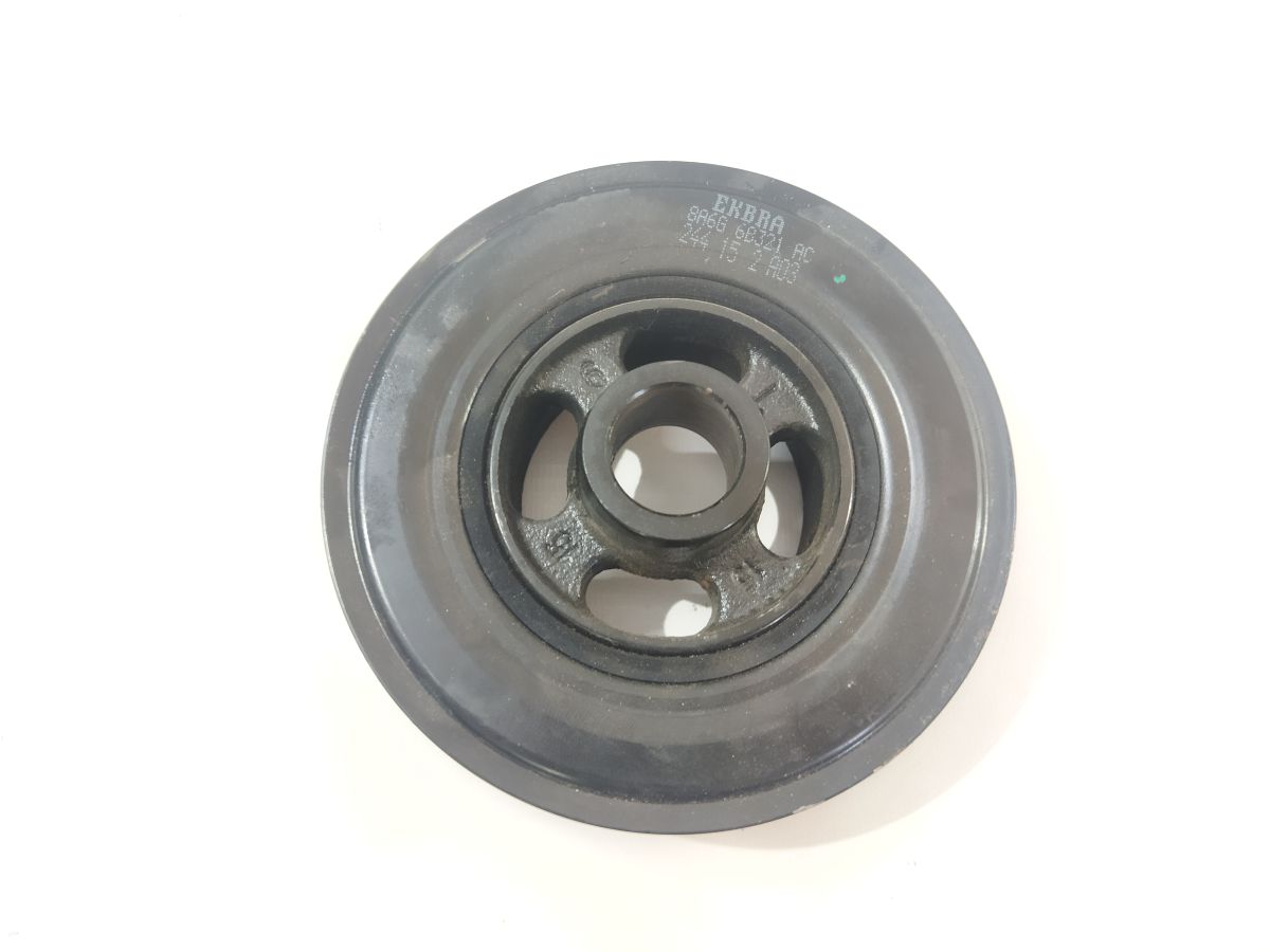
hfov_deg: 65.3
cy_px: 476
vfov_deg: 51.4
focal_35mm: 27
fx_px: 991
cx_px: 635
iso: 221
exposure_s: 1/25
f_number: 1.79
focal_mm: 4.71
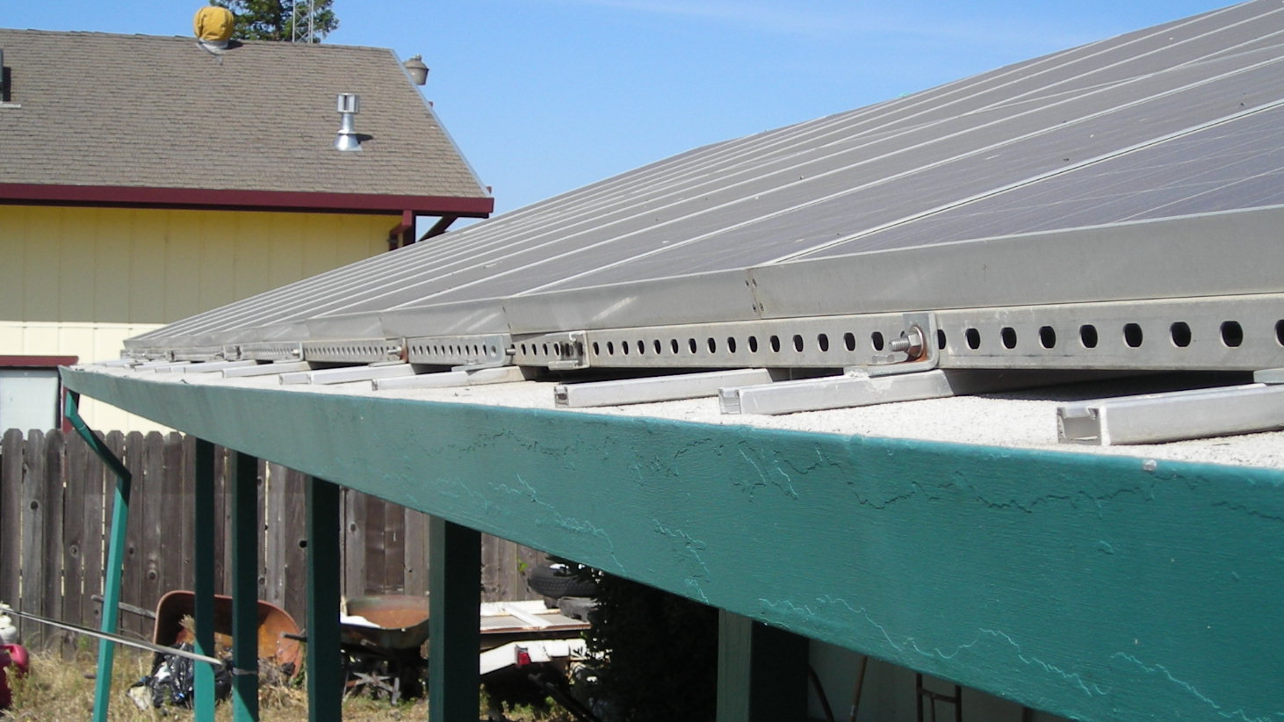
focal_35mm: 58
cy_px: 369
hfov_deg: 36.0
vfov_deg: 20.7
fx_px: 1974
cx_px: 710
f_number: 6.4
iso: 50
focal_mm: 6.3
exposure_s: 1/183
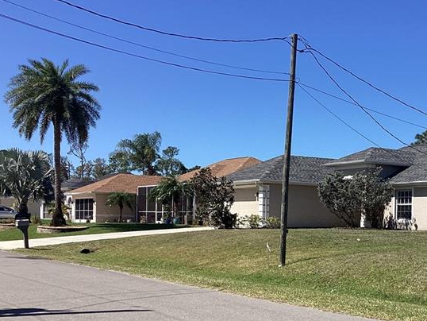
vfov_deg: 24.6
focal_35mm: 59
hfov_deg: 31.9
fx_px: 728
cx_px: 339
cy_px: 227
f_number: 2.4
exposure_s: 1/1404
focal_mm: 3.3
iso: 25
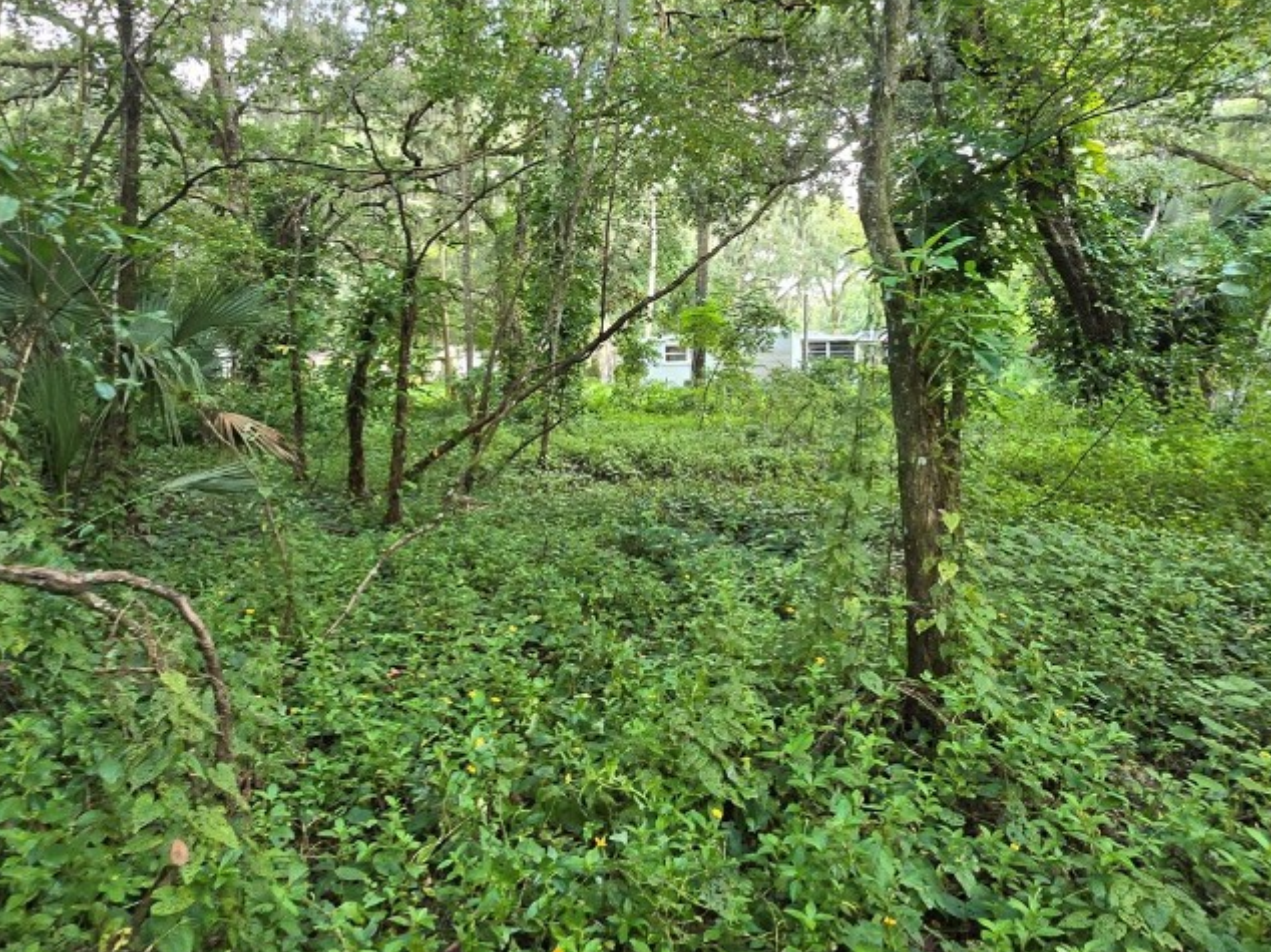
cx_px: 607
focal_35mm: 21
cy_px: 369
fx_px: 771
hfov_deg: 79.0
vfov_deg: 62.7
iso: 100
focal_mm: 2.2
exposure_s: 1/60
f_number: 2.2
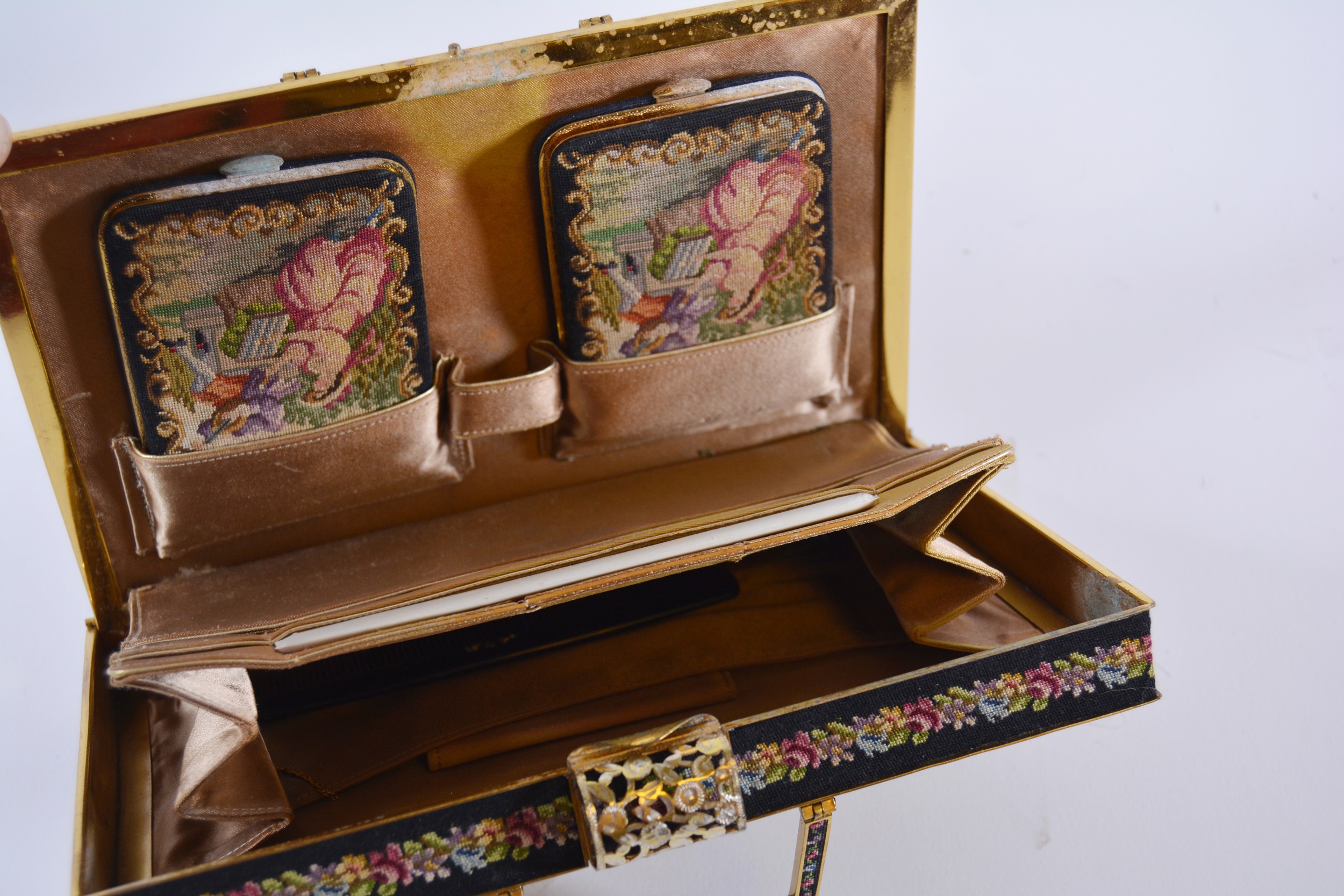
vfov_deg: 26.5
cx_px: 672
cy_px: 448
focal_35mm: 51
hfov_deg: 38.9
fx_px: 1904
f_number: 5.6
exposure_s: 1/125
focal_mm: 34
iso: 400
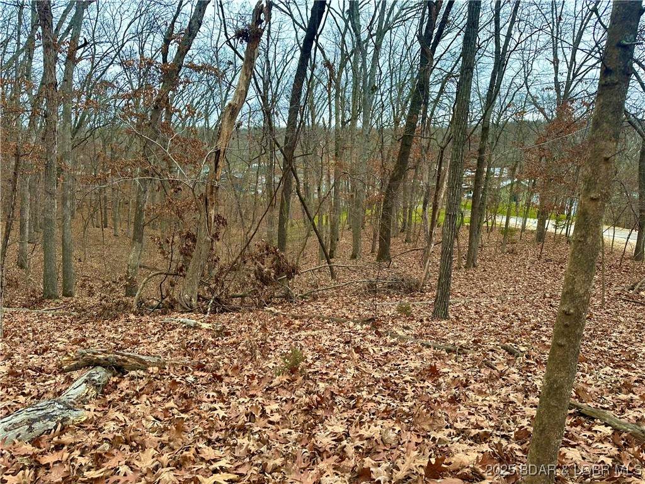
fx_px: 447
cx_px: 322
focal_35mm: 24
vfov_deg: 56.8
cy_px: 242
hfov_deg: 71.6
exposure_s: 1/124
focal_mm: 6.86
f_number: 1.78
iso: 64
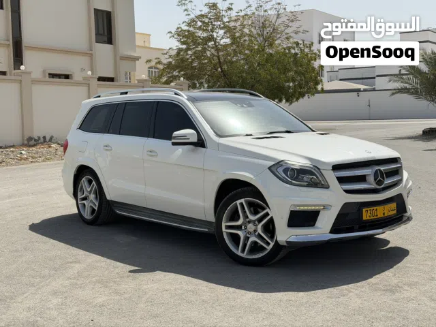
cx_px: 218
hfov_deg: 39.7
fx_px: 605
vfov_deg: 30.3
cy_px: 164
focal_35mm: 48
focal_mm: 6.76
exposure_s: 1/7874
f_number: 1.78
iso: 64
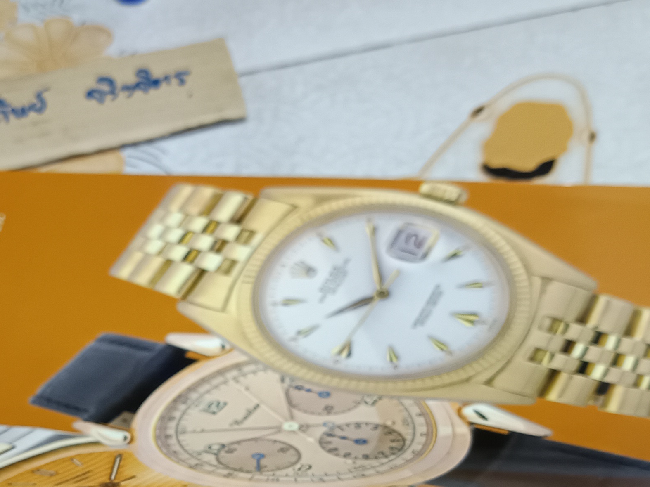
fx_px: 1145
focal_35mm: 61
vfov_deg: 23.3
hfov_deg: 31.3
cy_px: 459
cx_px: 197
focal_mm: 5.31
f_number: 1.7
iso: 993
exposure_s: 1/25
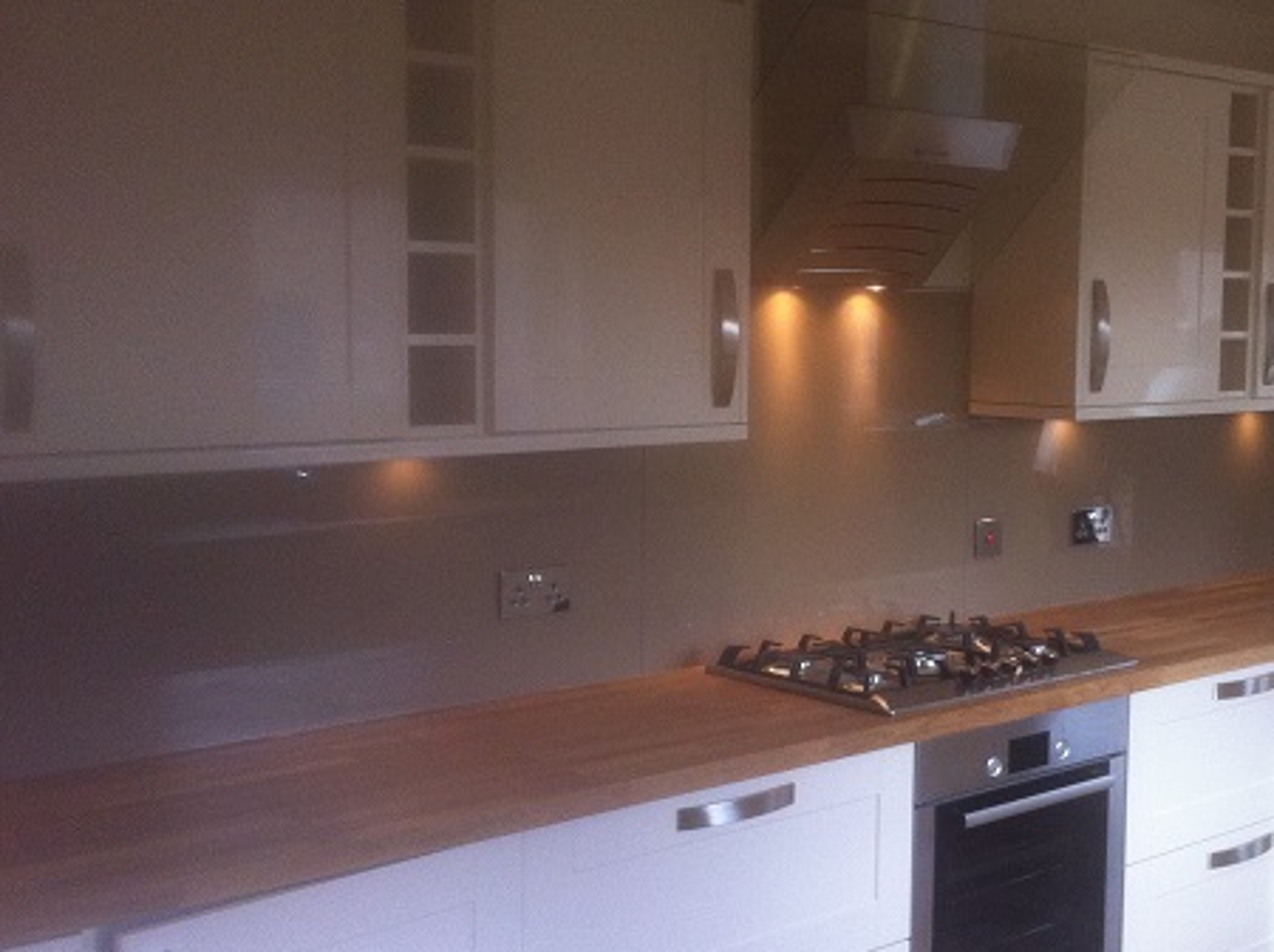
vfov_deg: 28.5
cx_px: 841
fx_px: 1874
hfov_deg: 37.2
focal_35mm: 51
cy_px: 484
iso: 125
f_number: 2.8
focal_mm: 3.85
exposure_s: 1/120
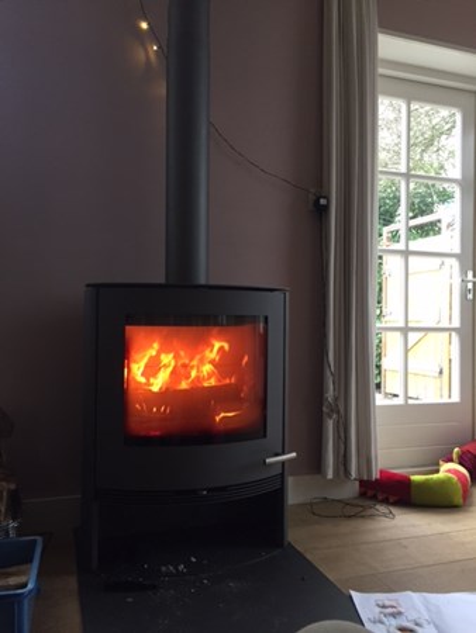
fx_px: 531
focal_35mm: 29
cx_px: 238
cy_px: 316
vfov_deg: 61.6
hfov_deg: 48.3
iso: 160
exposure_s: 1/33
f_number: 2.2
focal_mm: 4.15
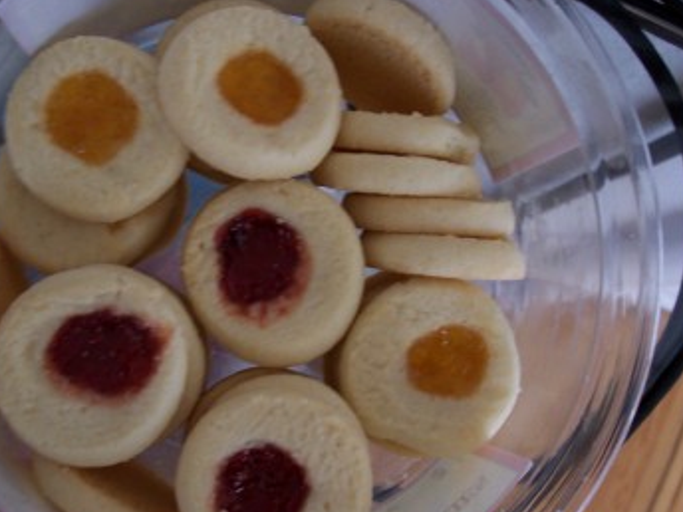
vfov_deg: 33.5
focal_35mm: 43
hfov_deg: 43.8
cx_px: 308
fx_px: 848
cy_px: 292
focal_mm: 5.6
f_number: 2.8
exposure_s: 1/8
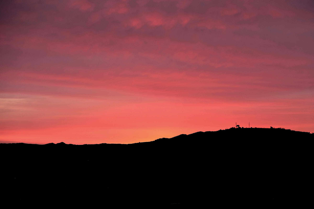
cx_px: 157
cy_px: 104
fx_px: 637
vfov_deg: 18.7
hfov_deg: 27.7
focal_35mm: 73
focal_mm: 48.4
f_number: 4
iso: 400
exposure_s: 1/60
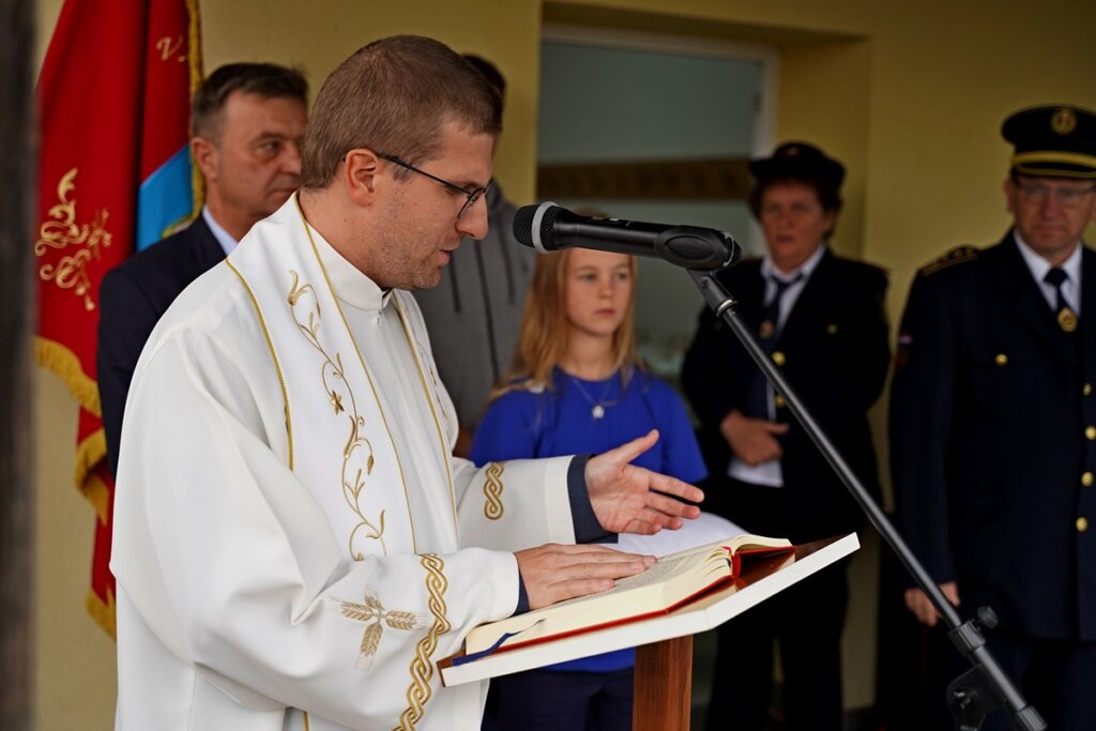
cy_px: 366
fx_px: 1522
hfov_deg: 39.6
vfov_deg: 27.0
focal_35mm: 50
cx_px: 548
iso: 250
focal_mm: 50
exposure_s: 1/250
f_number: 2.8
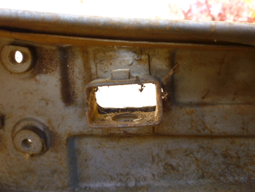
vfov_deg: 48.2
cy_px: 96
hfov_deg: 61.7
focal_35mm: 29
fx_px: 214
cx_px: 128
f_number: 3.3
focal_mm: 5.2
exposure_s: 1/30
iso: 100
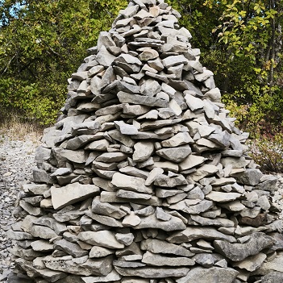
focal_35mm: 62
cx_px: 148
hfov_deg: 27.7
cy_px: 191
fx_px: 573
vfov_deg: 27.5
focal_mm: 5.35
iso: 80
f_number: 1.7
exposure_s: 1/705
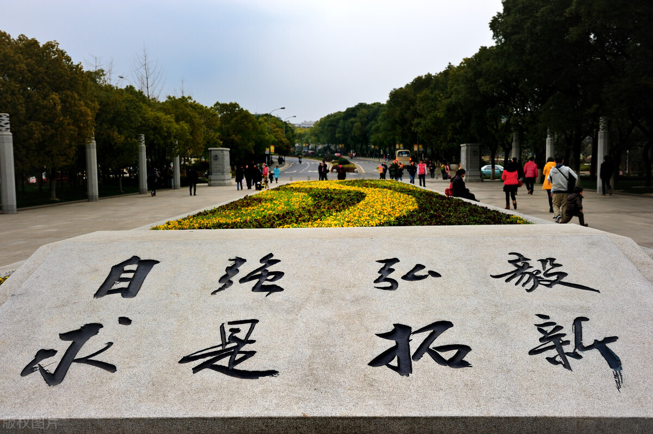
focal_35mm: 38
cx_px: 326
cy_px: 217
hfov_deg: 50.7
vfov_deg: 35.0
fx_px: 688
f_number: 5.6
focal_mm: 38
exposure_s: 1/400
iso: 200
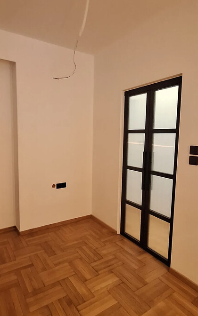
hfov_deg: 57.0
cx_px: 85
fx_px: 181
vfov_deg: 82.3
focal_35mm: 21
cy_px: 154
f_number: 2.2
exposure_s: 1/25
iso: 250
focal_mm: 1.74
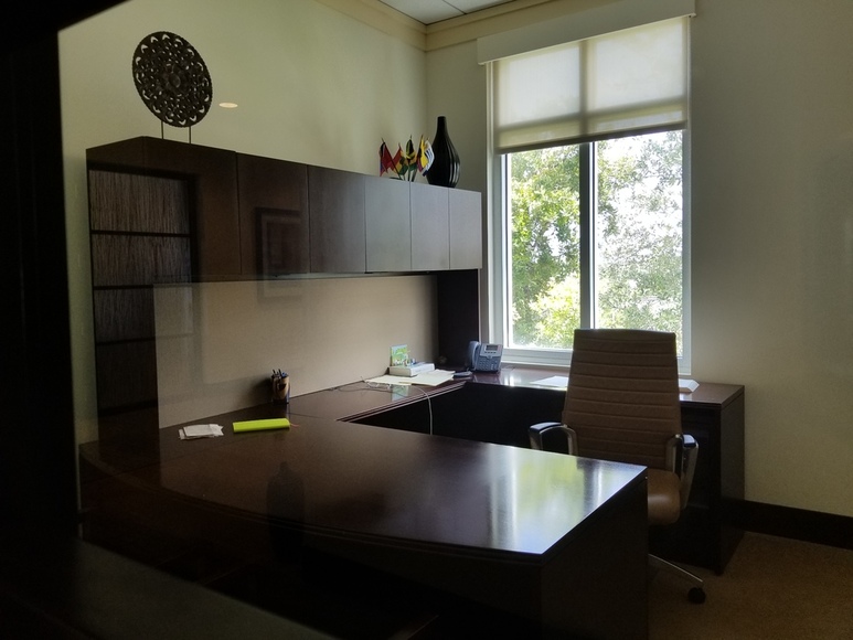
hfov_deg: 67.3
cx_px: 426
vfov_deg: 53.1
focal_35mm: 26
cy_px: 320
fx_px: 641
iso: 50
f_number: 1.7
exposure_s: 1/151
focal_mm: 4.25
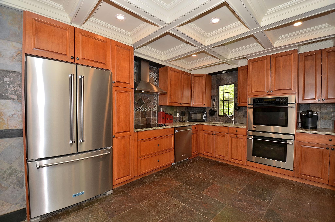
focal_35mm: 15
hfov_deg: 100.5
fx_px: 139
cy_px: 111
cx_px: 168
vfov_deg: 77.1
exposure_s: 1/60
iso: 100
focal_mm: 10
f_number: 4
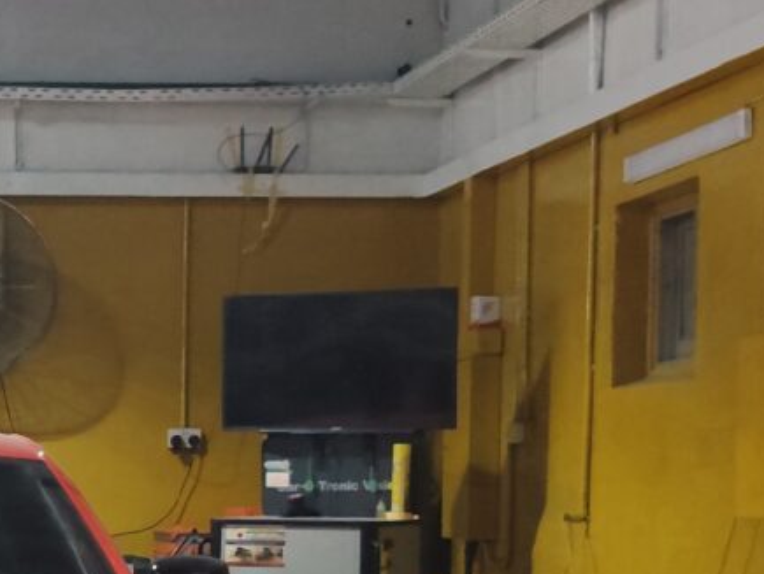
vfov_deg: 11.5
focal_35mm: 127
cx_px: -97
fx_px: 2805
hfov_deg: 15.1
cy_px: 671
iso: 1600
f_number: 1.9
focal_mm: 6.12
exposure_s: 1/100
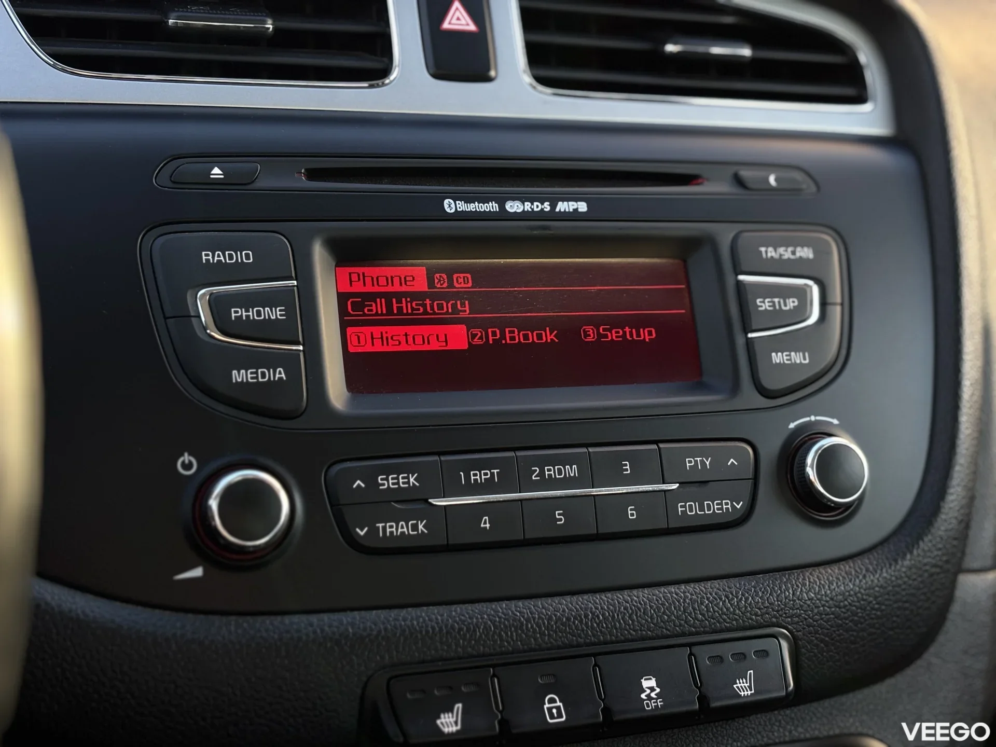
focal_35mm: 52
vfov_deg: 28.0
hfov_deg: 36.8
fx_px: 1496
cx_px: 498
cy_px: 374
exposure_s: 1/105
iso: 64
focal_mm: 5.96
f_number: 1.6
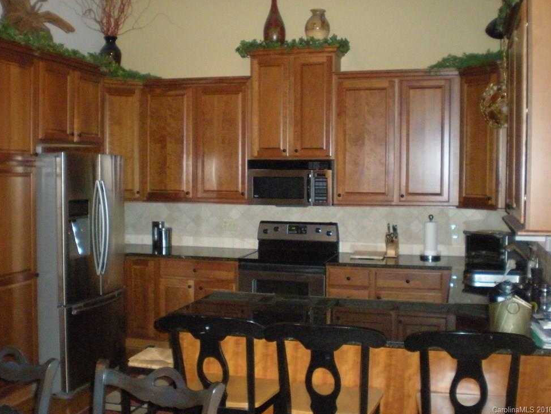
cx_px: 267
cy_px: 197
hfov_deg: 46.8
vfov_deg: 36.0
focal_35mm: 40
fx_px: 637
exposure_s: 1/60
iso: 800
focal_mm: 6.3
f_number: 3.1
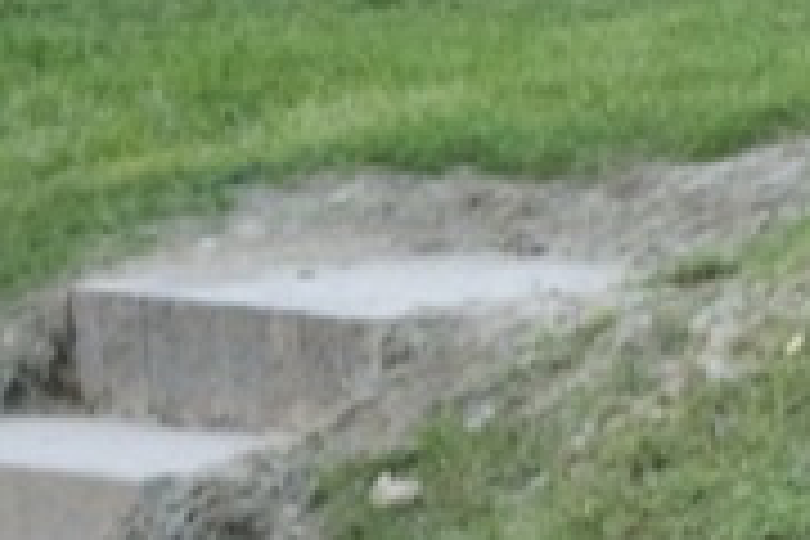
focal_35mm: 470
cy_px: 760
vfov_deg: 2.9
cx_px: 1364
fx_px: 10571
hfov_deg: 4.4
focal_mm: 55
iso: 3200
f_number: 5.6
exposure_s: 1/80
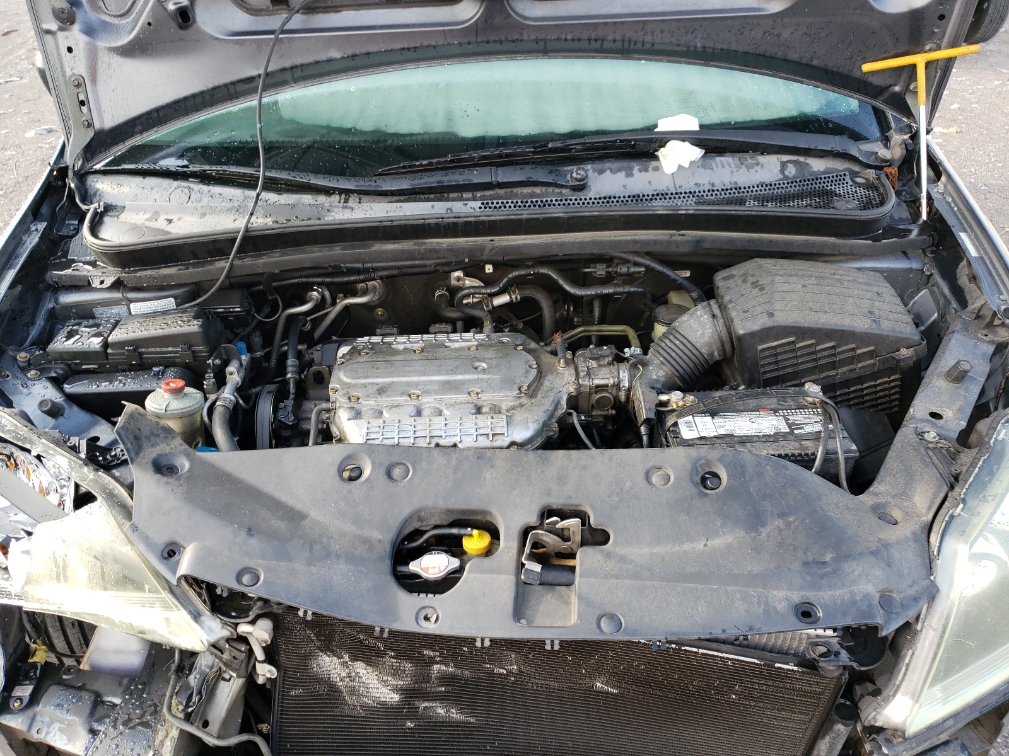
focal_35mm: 26
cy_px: 378
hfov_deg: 67.3
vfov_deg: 53.1
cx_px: 504
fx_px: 758
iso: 50
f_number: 1.5
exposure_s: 1/175
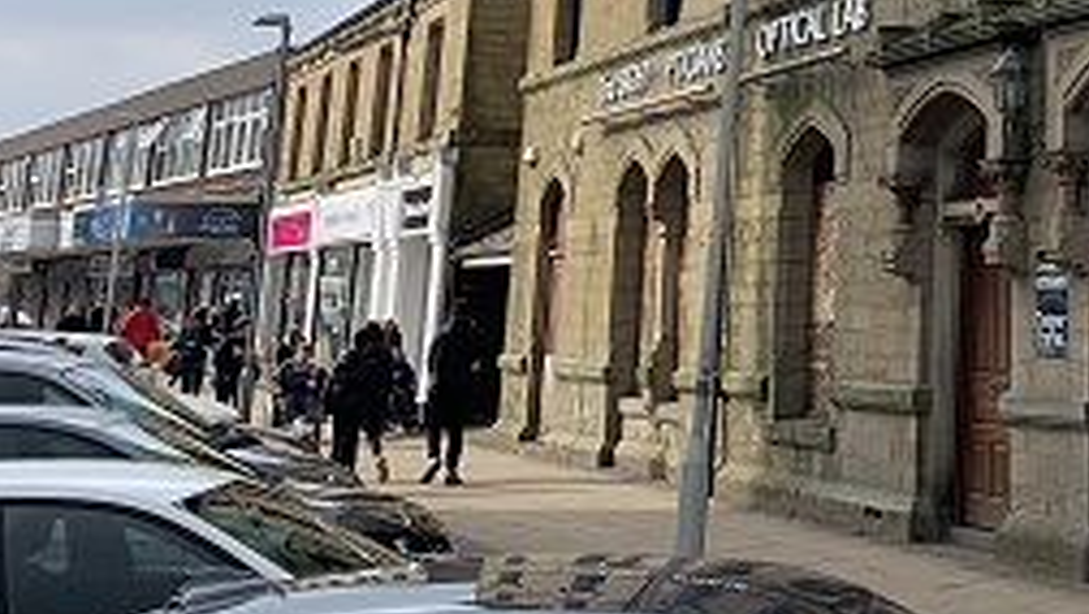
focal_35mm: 72
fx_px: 2080
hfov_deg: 25.7
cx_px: 1370
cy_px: -238
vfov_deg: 15.7
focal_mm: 4.25
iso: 25
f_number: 1.8
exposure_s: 1/1779
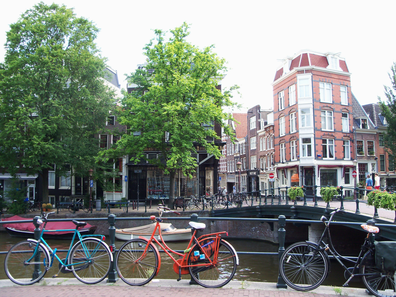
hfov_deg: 52.6
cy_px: 148
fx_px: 400
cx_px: 198
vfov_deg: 40.7
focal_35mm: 35
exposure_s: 1/160
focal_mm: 6.3
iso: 64
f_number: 3
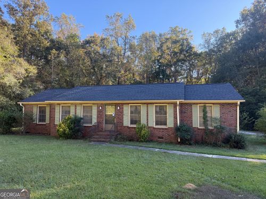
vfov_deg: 56.8
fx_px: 184
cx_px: 133
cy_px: 100
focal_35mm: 24
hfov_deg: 71.6
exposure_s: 1/580
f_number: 1.78
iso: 100
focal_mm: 6.76
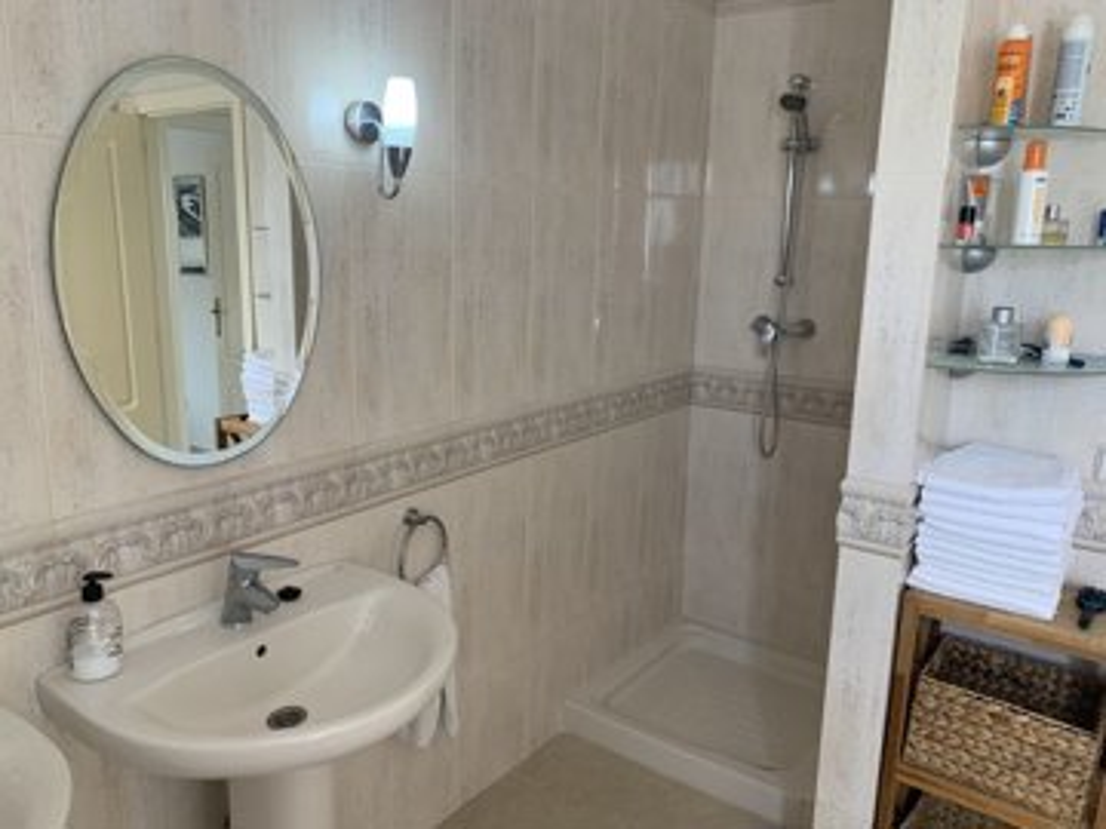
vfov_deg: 53.1
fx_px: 831
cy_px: 414
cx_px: 553
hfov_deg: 67.3
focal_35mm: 26
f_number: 1.8
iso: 80
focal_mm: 4.25
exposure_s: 1/100
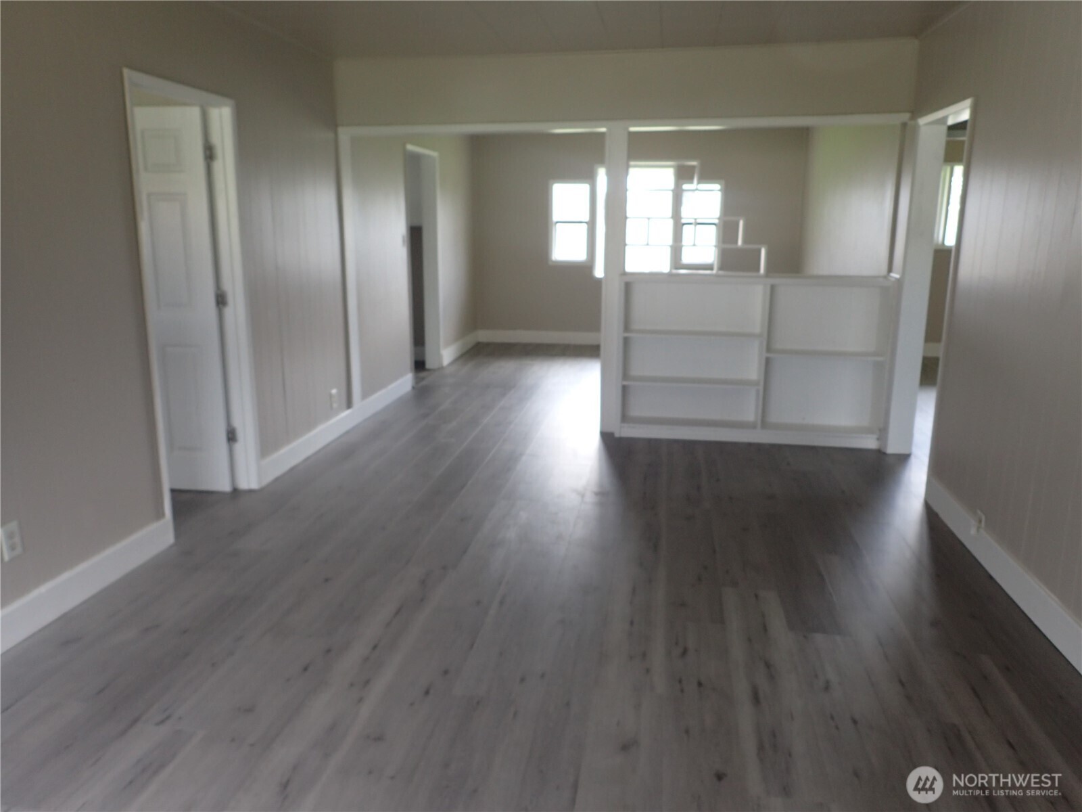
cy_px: 406
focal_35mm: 25
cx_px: 541
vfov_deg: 54.9
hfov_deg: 69.4
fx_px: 781
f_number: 2.8
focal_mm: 4.5
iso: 125
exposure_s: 1/60
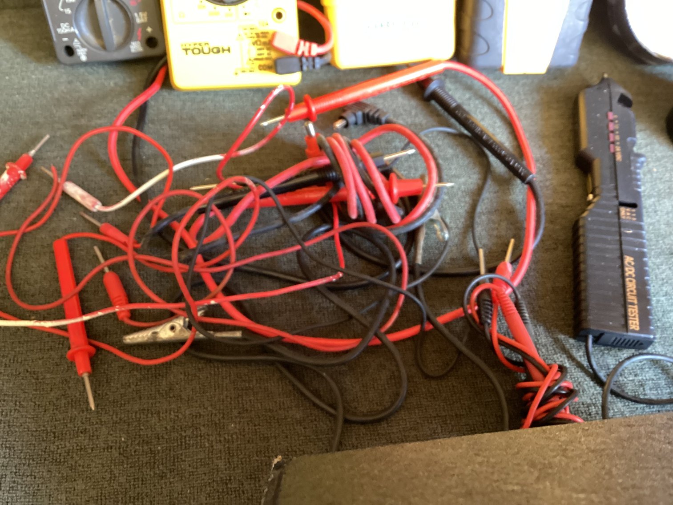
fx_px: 603
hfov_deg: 58.3
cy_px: 252
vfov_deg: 45.4
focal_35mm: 31
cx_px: 336
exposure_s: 1/33
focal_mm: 3.3
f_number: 2.4
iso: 320
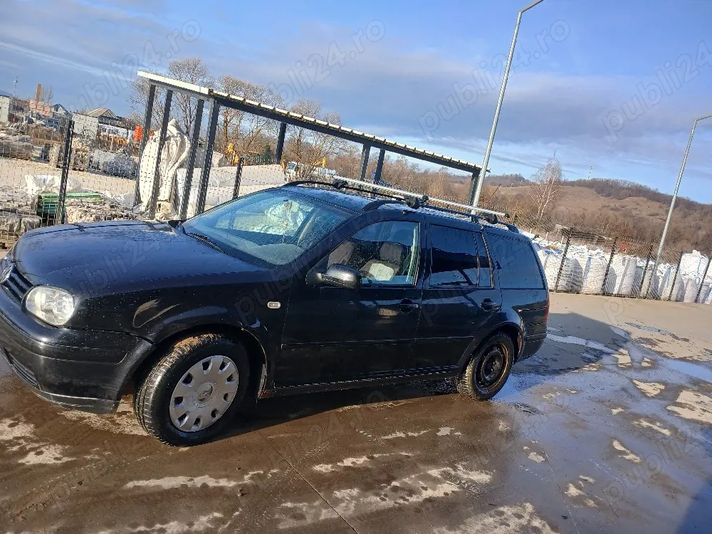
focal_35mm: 26
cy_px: 267
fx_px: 535
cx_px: 356
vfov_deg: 53.1
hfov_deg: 67.3
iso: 20
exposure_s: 1/250
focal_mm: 3.98
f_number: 1.8
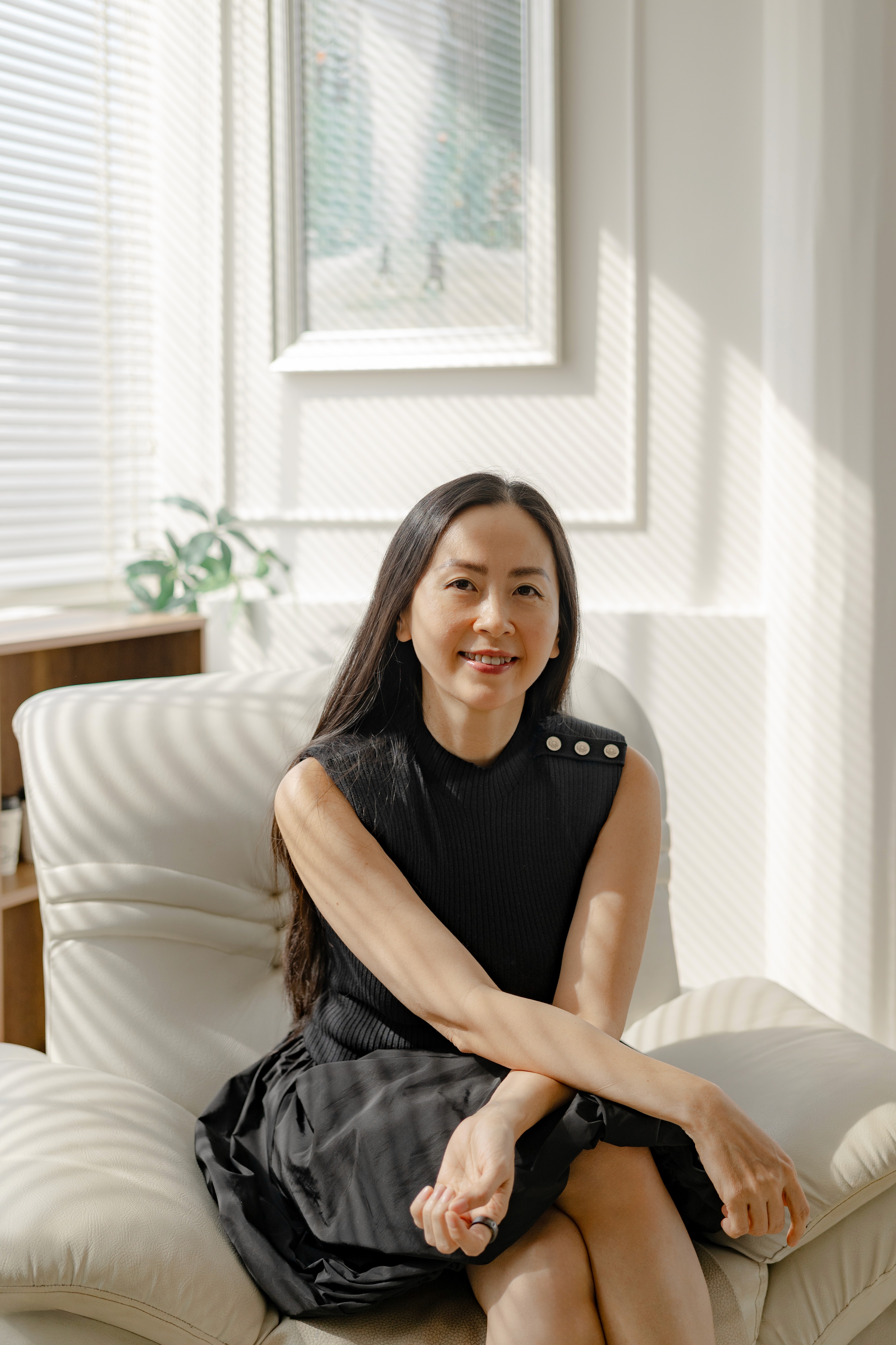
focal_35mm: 50
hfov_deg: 27.0
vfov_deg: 39.6
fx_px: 1867
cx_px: 448
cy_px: 672
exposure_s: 1/400
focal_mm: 50
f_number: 2.5
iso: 160
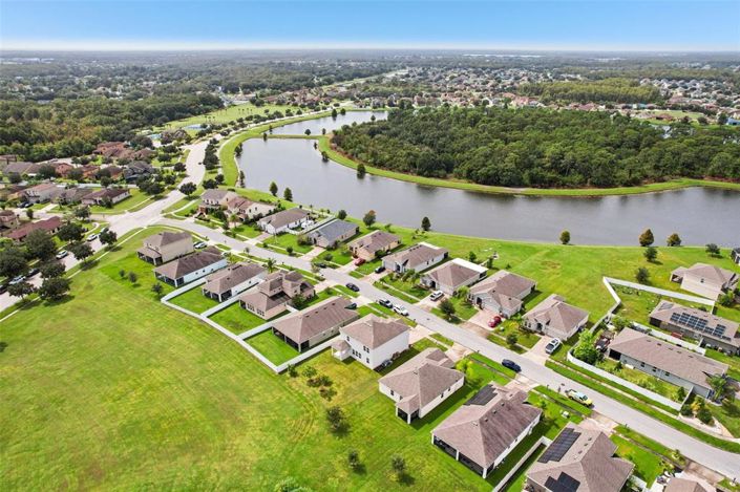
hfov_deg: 78.6
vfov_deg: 57.2
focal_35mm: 22
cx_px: 370
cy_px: 246
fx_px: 452
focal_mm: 8.4
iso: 130
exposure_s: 1/2000
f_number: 2.8
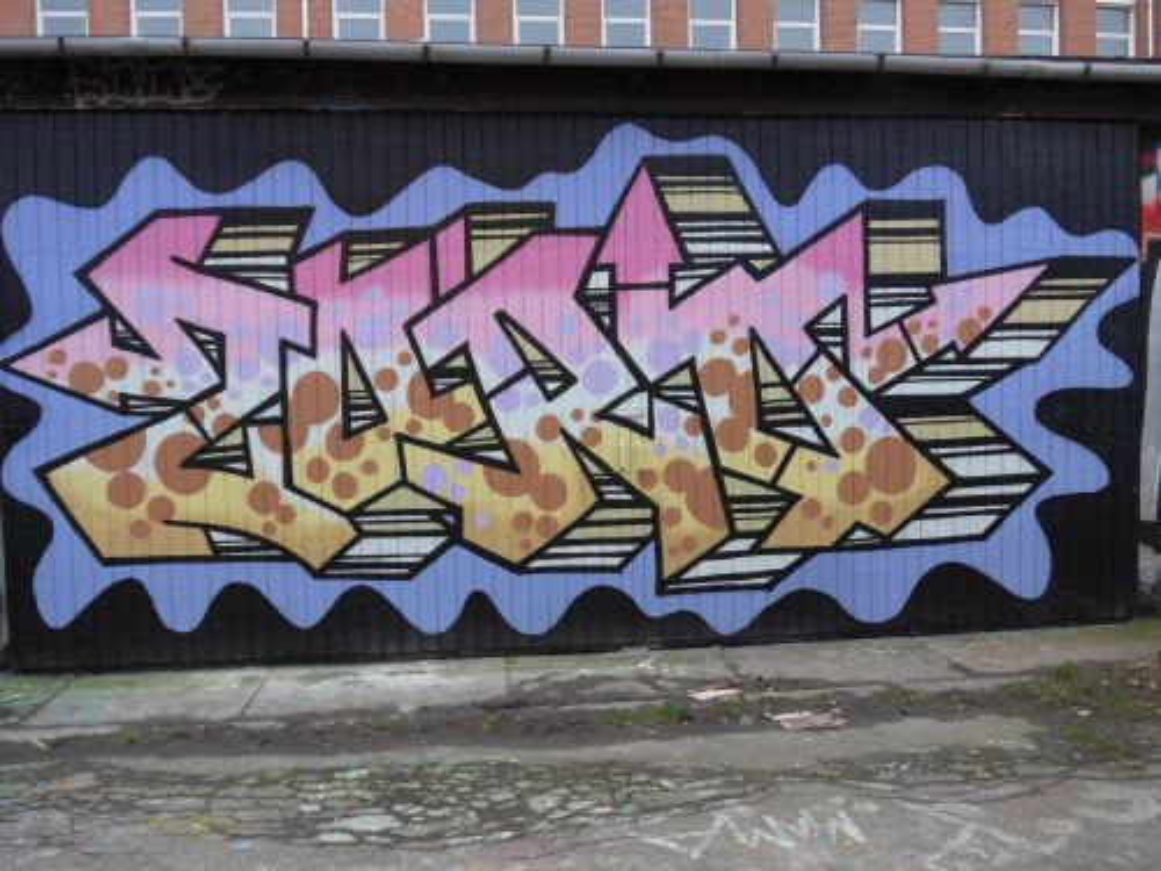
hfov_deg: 61.7
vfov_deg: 48.2
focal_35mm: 29
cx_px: 580
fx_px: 973
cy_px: 436
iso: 200
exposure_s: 1/60
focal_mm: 6
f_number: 2
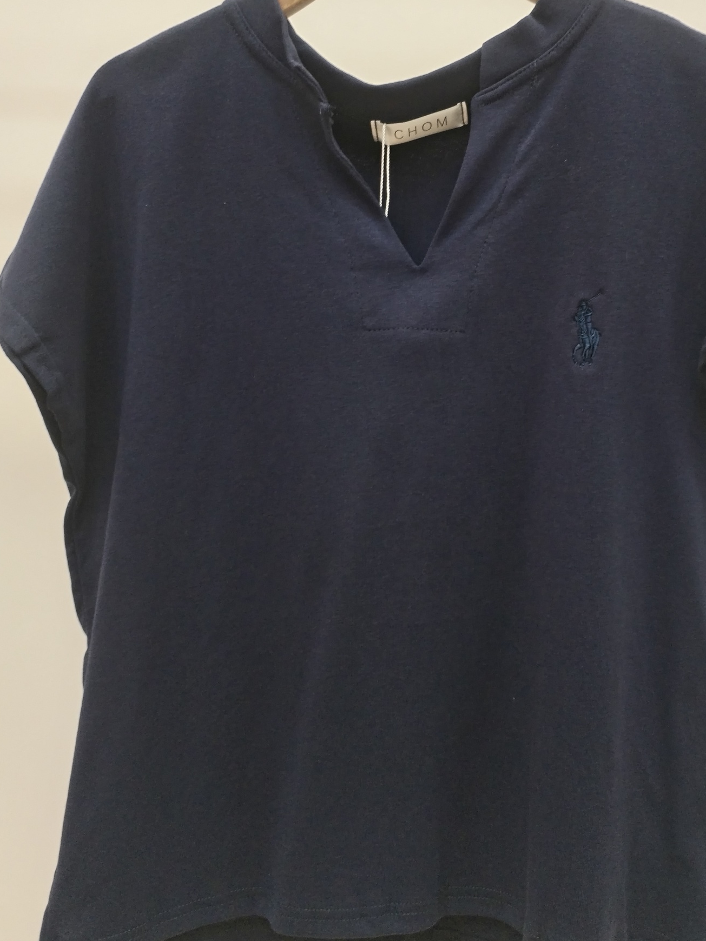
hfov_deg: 35.8
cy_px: 386
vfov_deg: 46.6
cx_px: 421
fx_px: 1088
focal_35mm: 40
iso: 208
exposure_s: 1/50
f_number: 1.8
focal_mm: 4.75
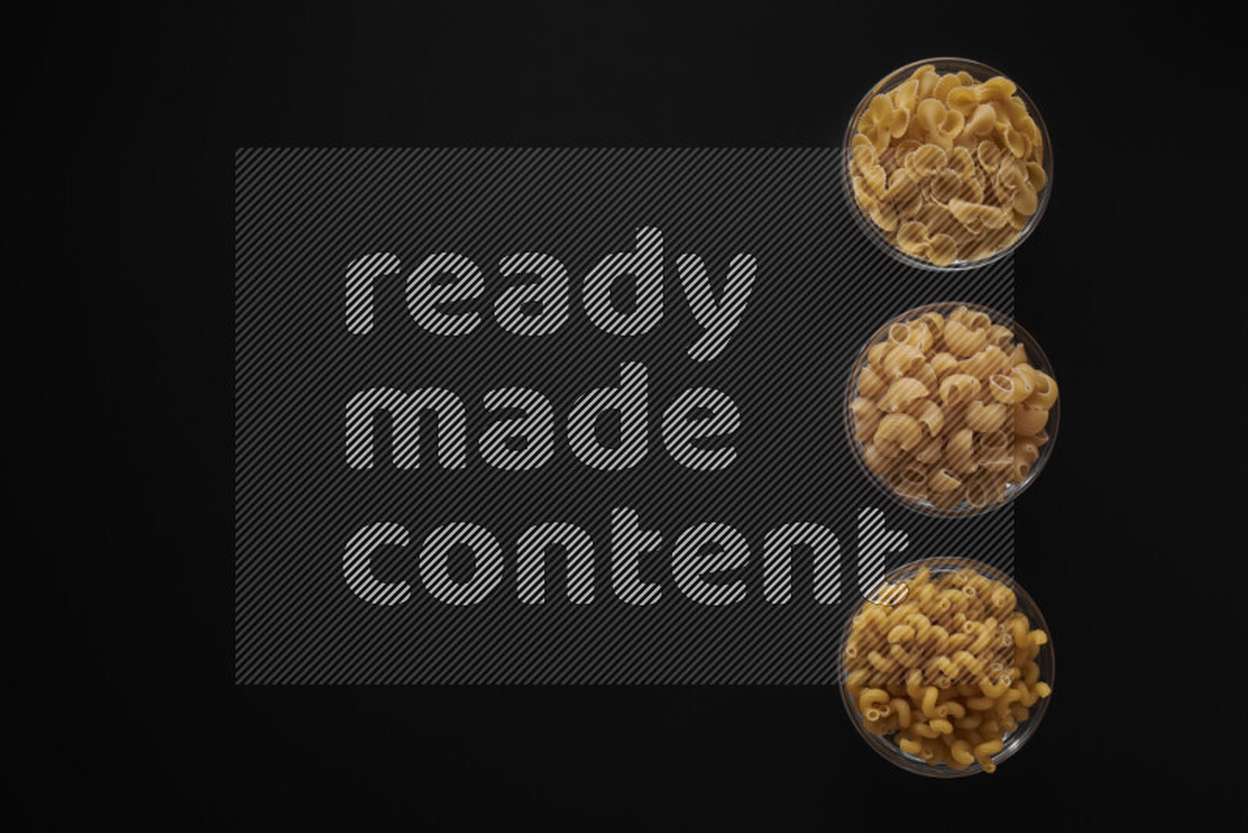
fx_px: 1734
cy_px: 416
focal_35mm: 50
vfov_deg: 27.0
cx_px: 624
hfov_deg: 39.6
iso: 100
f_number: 8
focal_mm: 50
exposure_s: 1/100
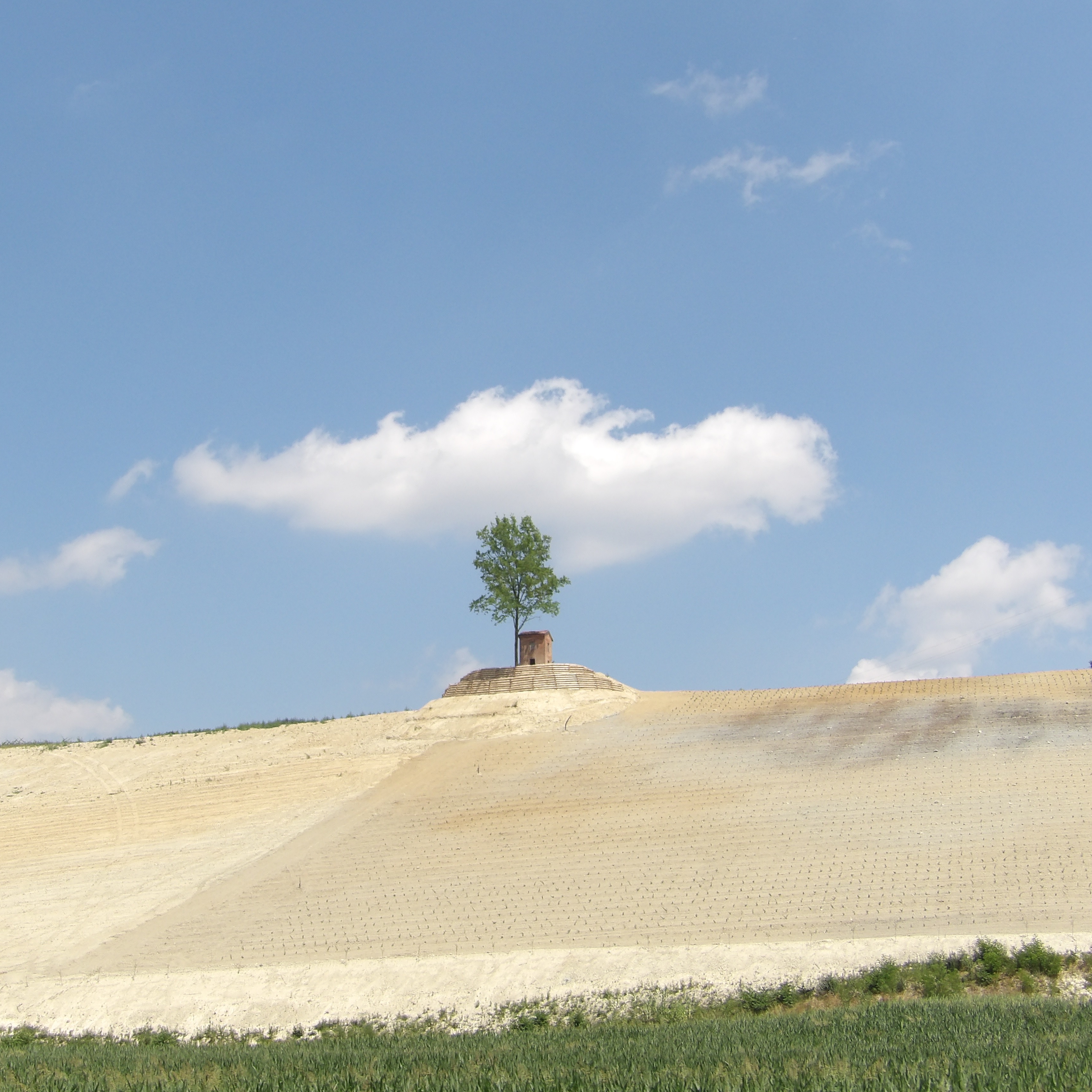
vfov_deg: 27.3
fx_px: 2248
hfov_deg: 27.2
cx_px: 431
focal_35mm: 63
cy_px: 542
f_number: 5.5
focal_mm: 9.5
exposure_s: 1/550
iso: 100
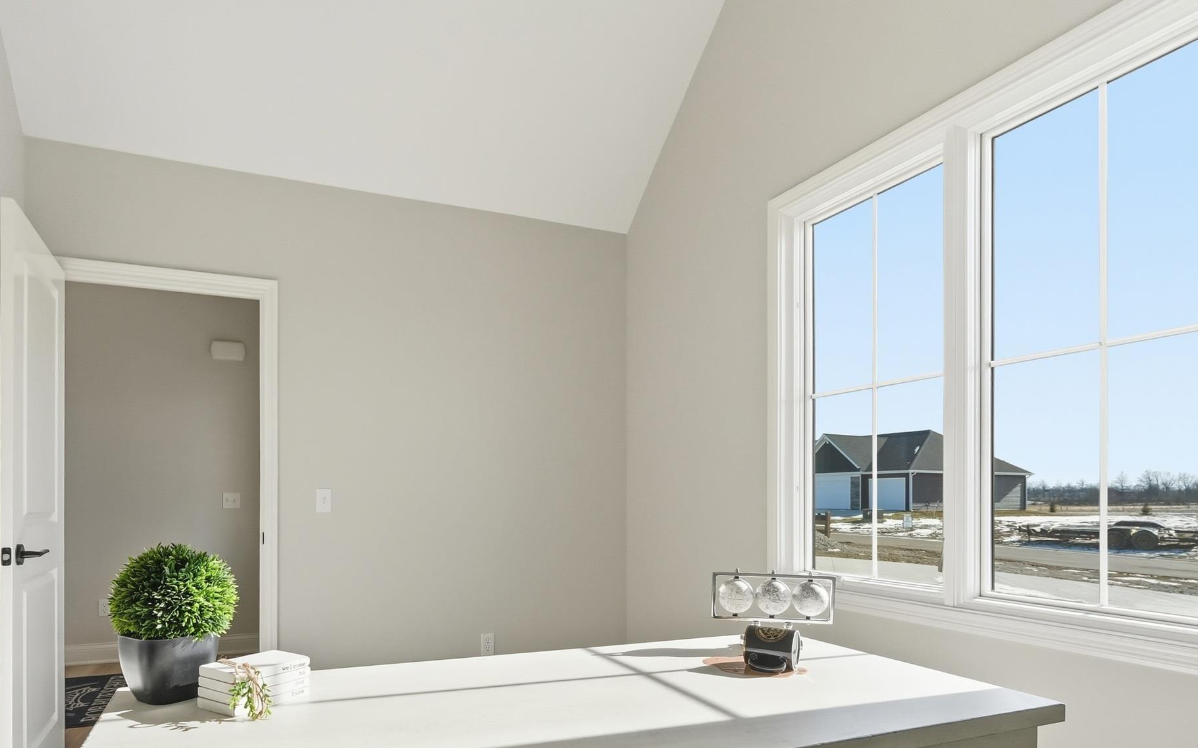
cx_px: 542
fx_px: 686
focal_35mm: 21
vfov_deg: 56.2
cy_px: 493
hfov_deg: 82.1
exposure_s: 1/4000
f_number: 4
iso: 800
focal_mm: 10
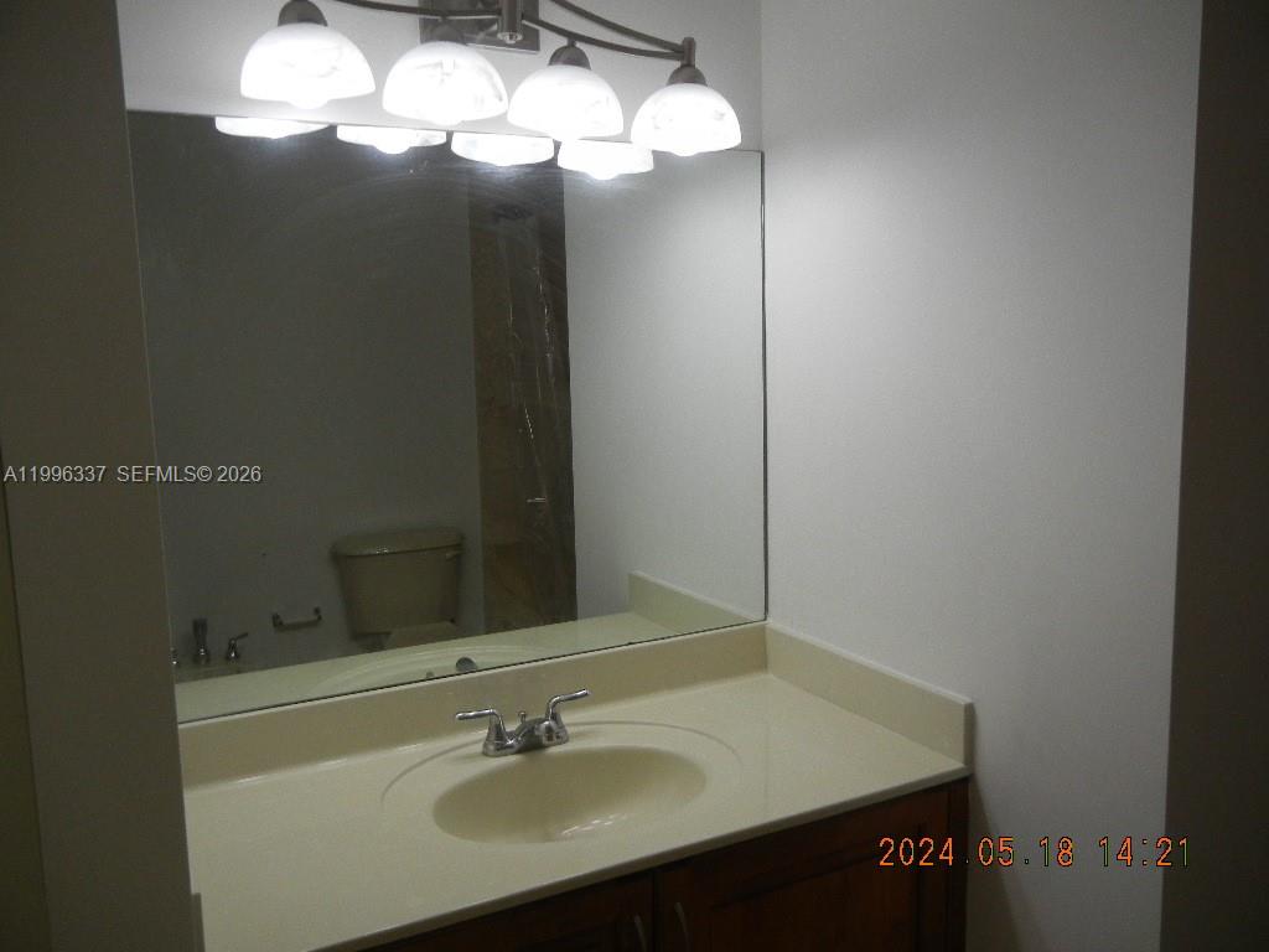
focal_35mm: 30
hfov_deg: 60.0
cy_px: 476
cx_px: 634
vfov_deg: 46.8
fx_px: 1100
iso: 376
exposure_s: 1/250
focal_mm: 5.4
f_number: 3.5
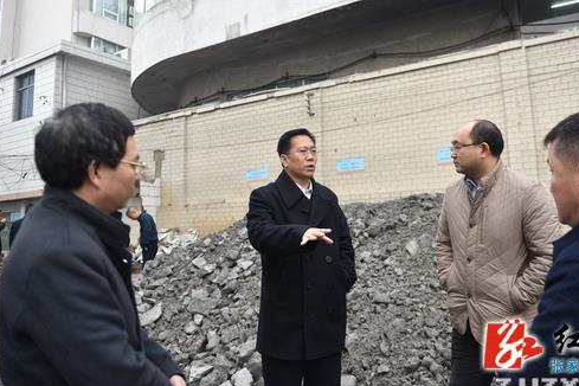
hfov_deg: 67.2
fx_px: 434
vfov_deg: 47.9
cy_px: 179
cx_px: 321
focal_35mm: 27
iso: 200
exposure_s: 1/160
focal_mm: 24
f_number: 2.8
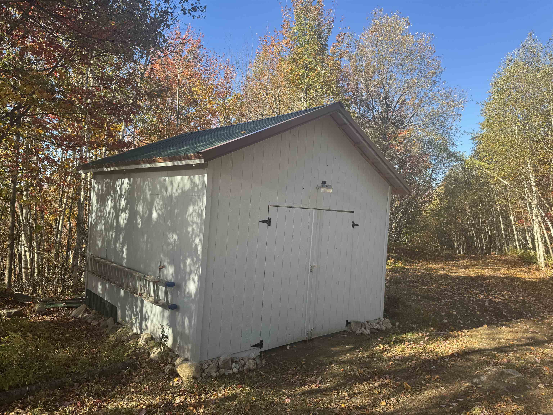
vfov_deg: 56.8
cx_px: 276
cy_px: 208
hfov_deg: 71.6
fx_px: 383
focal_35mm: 24
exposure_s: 1/1010
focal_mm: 6.76
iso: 80
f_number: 1.78
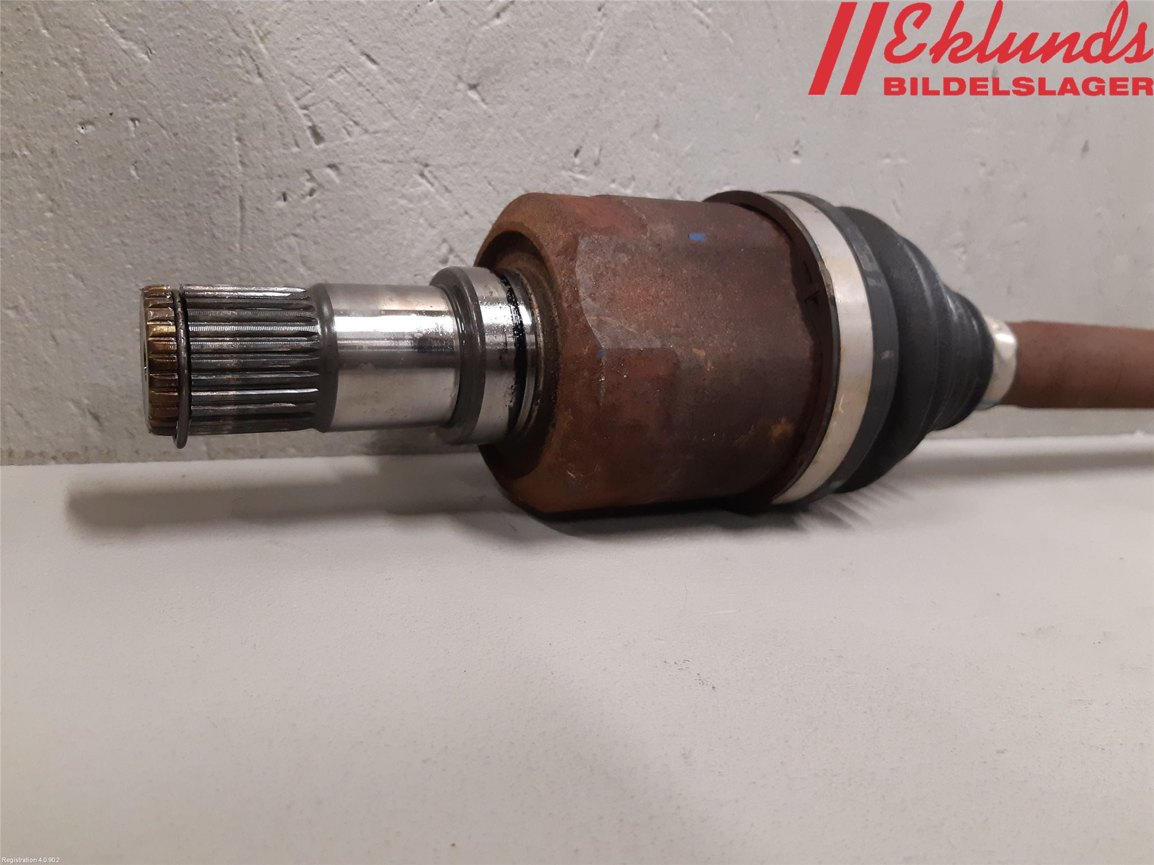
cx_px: 577
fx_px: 867
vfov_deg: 53.1
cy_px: 432
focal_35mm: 26
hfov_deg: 67.3
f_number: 1.7
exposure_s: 1/50
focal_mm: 3.93
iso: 250
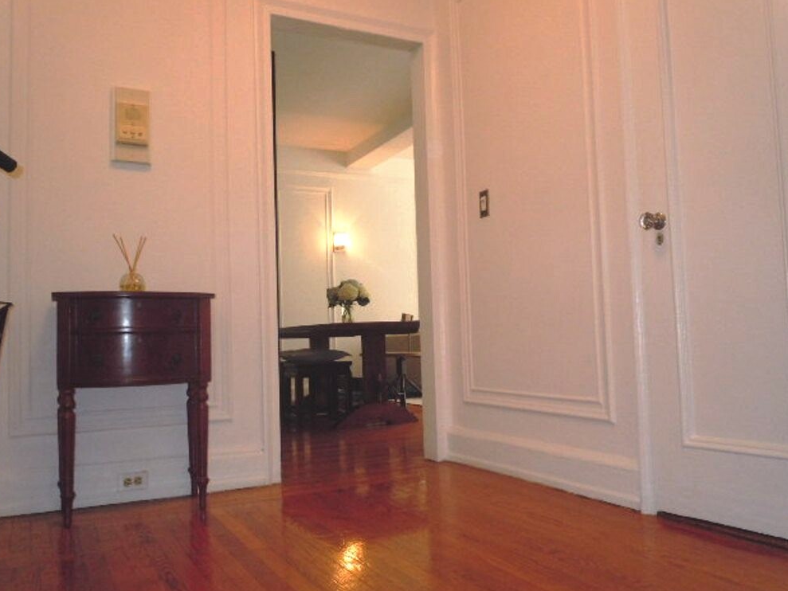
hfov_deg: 61.7
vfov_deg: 48.2
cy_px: 303
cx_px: 388
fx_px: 660
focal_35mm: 29
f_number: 3.7
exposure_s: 1/30
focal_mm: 5
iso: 400
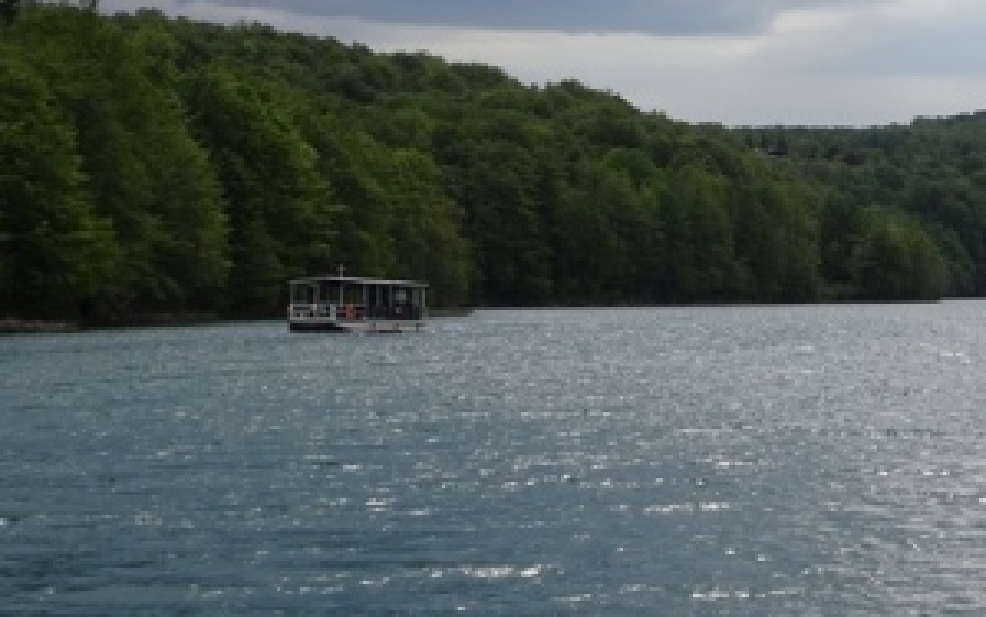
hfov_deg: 18.8
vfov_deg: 11.8
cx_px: 755
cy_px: 74
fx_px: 2956
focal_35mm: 110
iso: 80
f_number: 4.5
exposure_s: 1/500
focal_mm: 10.59
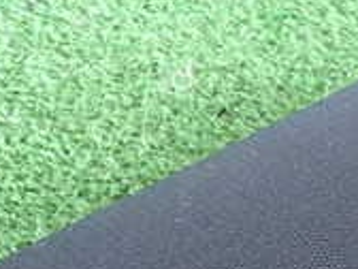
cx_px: 541
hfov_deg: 17.6
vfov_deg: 14.7
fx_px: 1034
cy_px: 199
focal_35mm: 100
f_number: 2.2
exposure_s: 1/30
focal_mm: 5.05
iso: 320
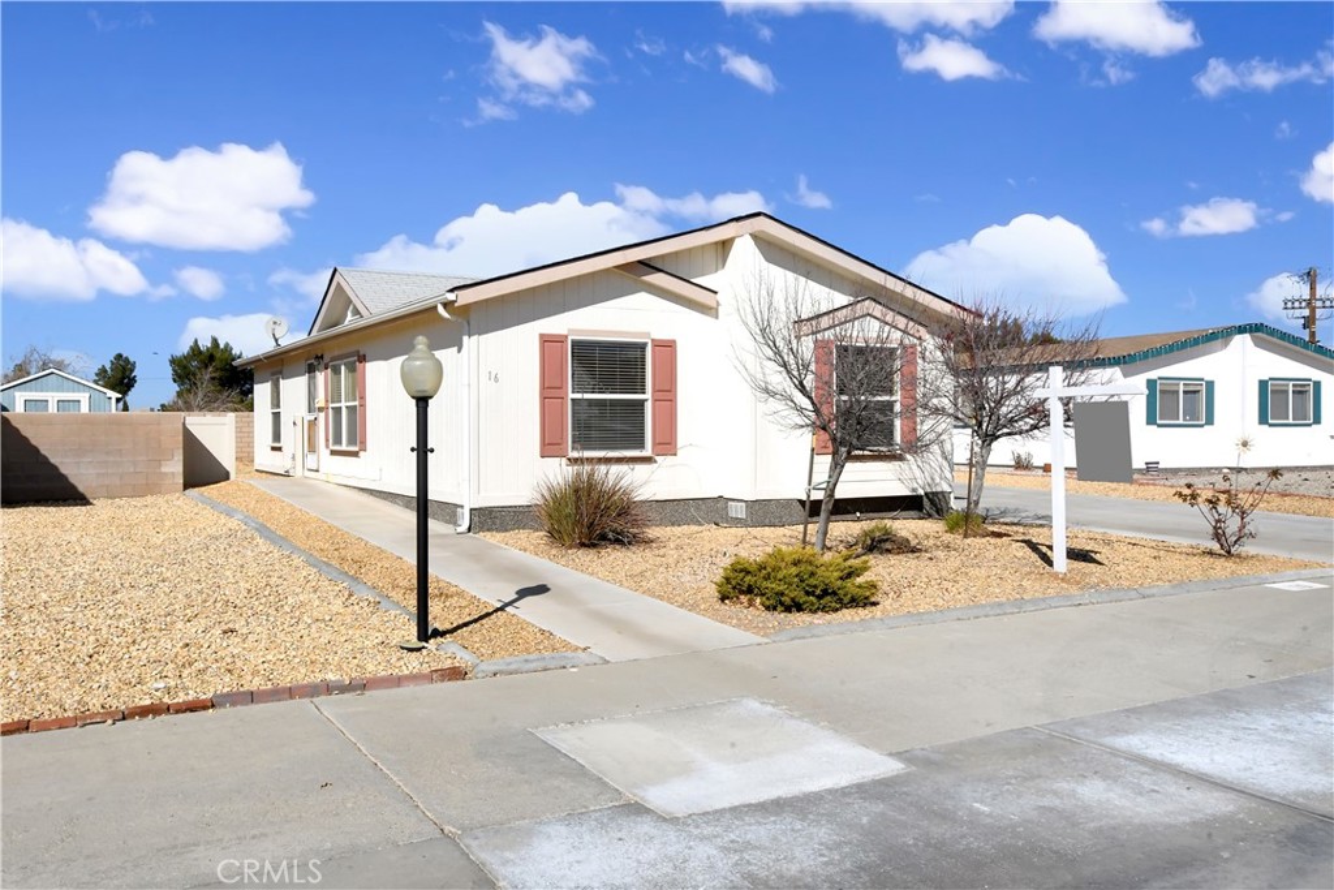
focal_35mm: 30
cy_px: 445
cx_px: 667
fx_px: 1112
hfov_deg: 61.9
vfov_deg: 43.6
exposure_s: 1/1250
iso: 1250
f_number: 18
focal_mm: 20
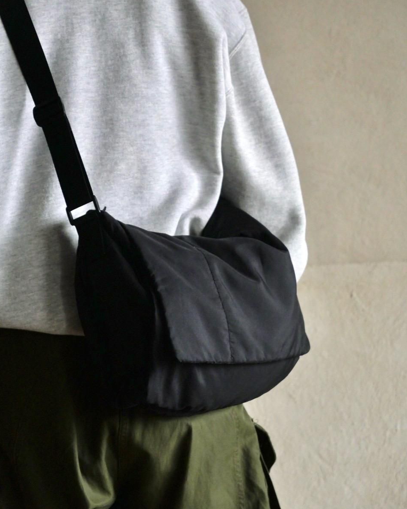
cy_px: 238
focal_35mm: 126
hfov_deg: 12.2
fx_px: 1897
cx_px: 203
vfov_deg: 15.3
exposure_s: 1/125
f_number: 4
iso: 2000
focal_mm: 60
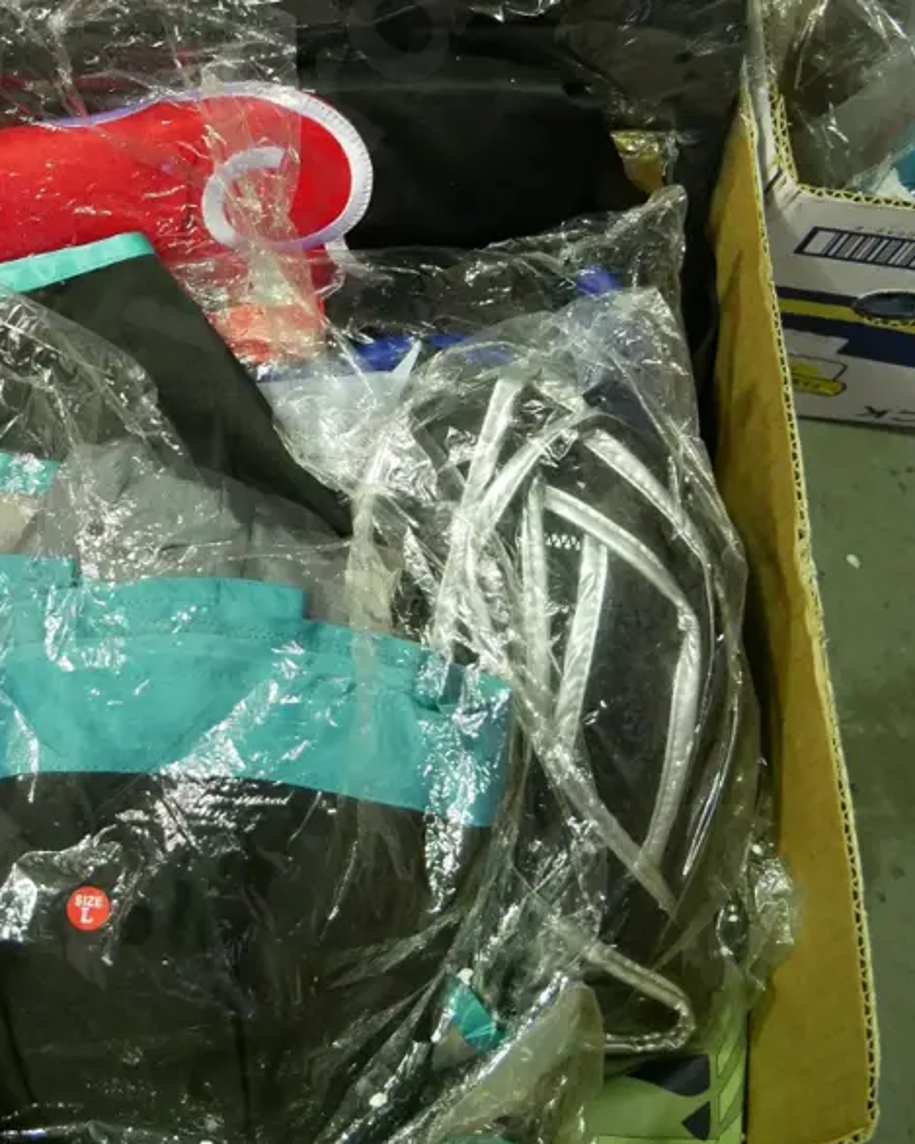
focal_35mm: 75
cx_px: 232
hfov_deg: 20.3
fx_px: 2538
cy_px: 250
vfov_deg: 25.0
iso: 2500
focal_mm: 22
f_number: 4.2
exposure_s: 1/60
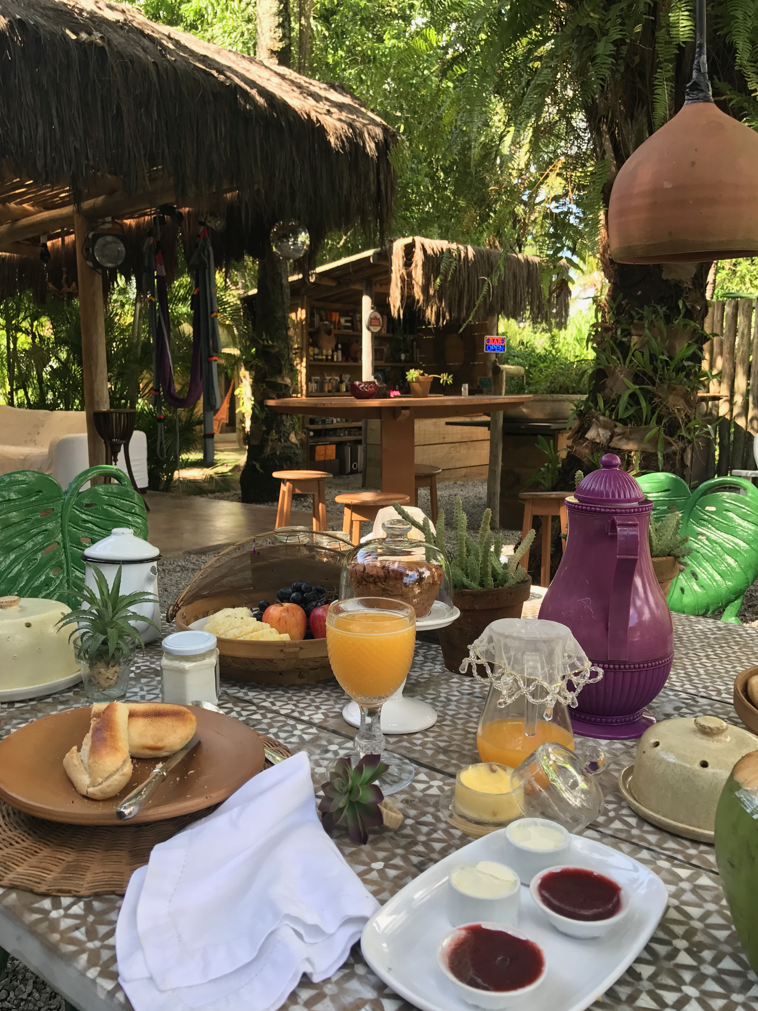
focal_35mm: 29
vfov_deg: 61.6
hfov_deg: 48.2
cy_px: 493
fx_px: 847
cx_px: 369
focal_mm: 3.99
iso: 20
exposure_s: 1/132
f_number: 1.8
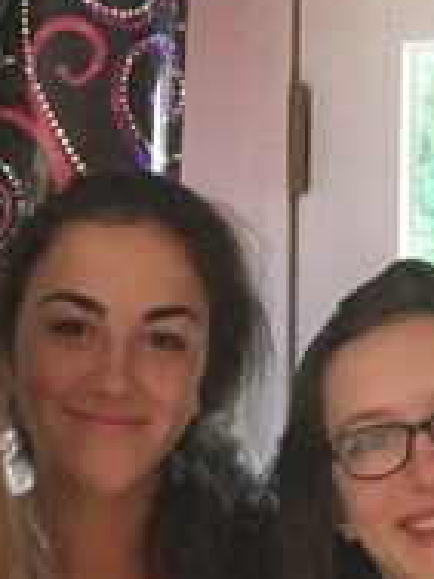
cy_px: 548
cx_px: 12
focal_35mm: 148
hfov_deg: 10.0
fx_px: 2474
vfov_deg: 13.2
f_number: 2.2
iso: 160
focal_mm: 4.15
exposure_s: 1/30
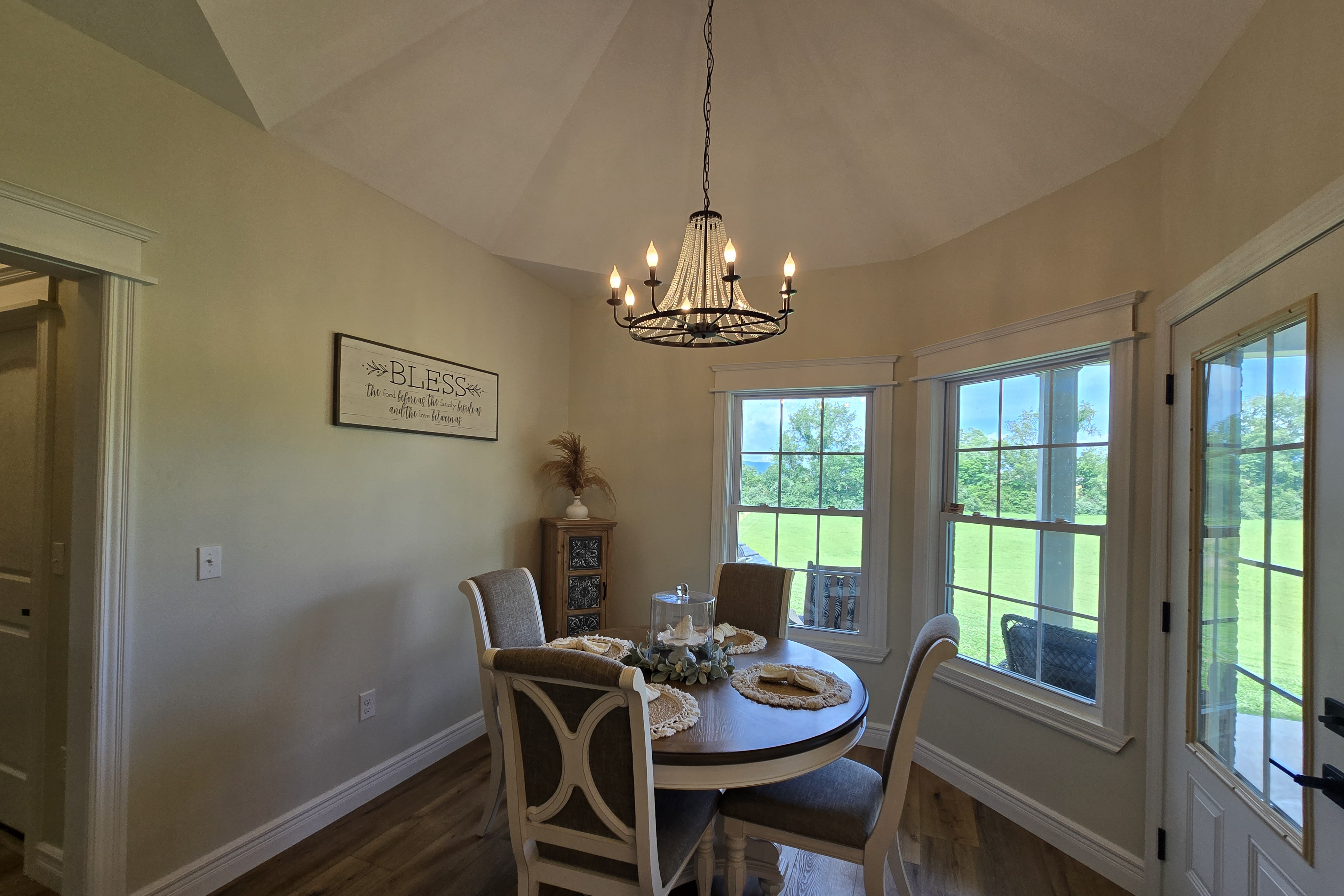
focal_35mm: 14
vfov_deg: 81.1
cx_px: 673
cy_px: 475
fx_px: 523
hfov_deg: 104.3
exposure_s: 1/134
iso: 50
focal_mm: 2.2
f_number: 2.2
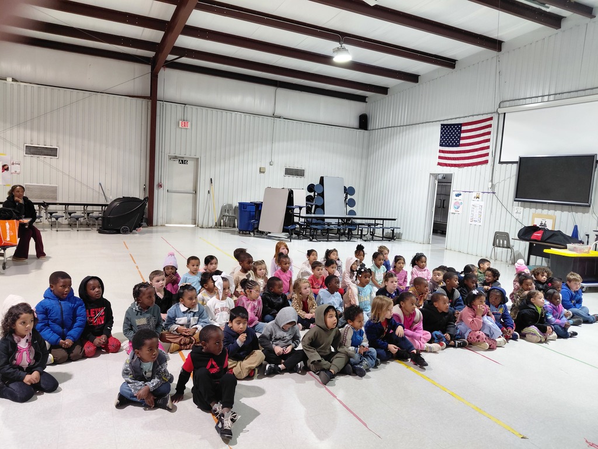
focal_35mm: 25
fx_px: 432
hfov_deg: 69.4
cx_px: 299
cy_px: 224
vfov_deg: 54.9
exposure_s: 1/60
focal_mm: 4.69
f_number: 1.8
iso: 125
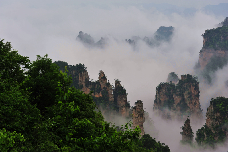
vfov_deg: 19.4
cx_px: 114
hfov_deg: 28.9
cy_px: 76
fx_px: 443
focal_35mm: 70
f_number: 9
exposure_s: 1/125
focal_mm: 70
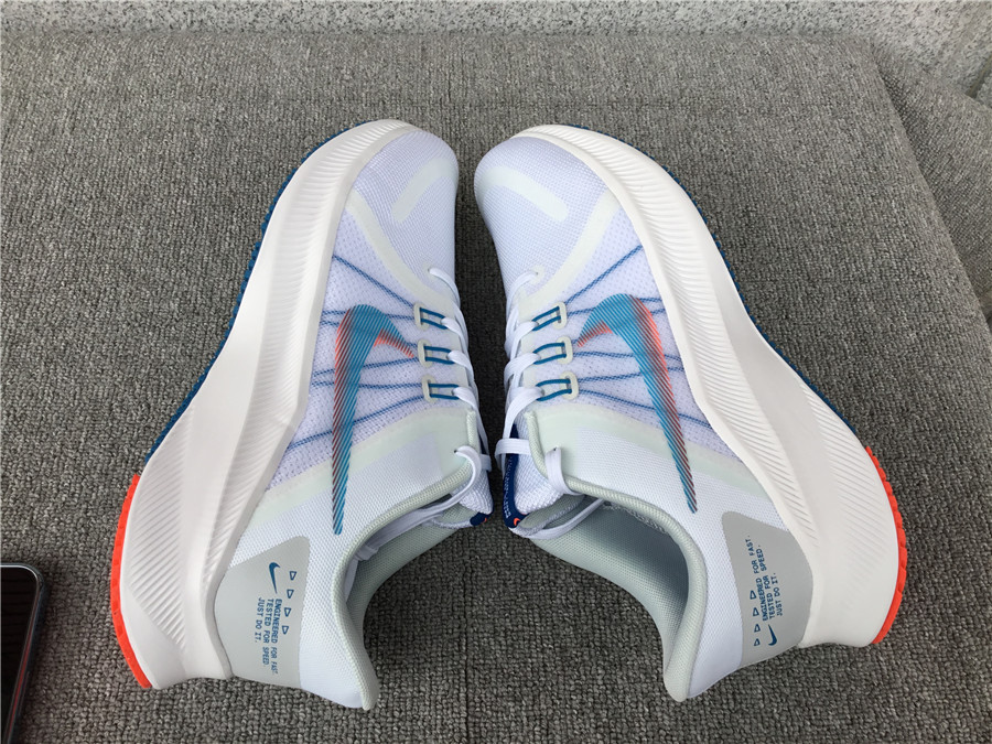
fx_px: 888
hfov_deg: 58.4
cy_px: 372
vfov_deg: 45.4
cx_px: 496
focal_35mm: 31
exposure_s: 1/104
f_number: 2.4
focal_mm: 3.3
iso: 25
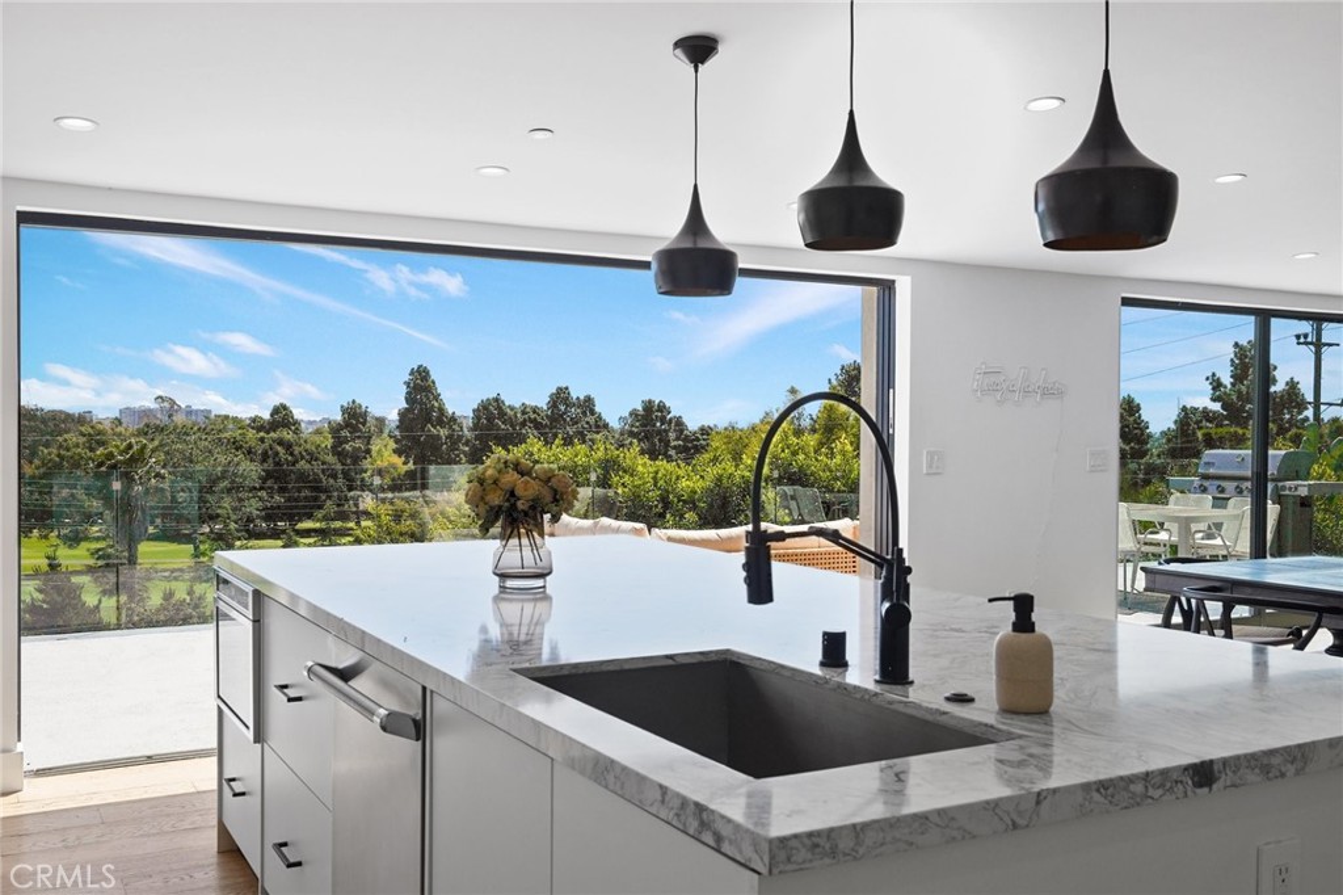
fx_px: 1156
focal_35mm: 31
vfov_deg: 42.3
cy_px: 448
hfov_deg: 60.3
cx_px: 672
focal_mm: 21
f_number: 7.1
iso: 1600
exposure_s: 1/500
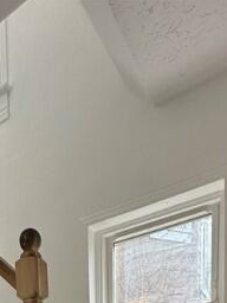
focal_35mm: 42
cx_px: 54
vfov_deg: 28.9
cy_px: 451
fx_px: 367
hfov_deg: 33.6
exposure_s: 1/255
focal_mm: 2.22
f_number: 2.2
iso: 40
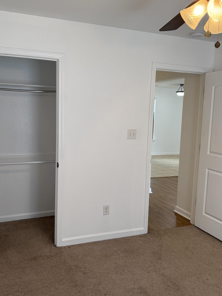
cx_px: 91
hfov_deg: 46.6
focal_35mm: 30
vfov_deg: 59.9
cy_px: 138
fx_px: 257
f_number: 1.78
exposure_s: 1/120
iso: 125
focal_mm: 6.76
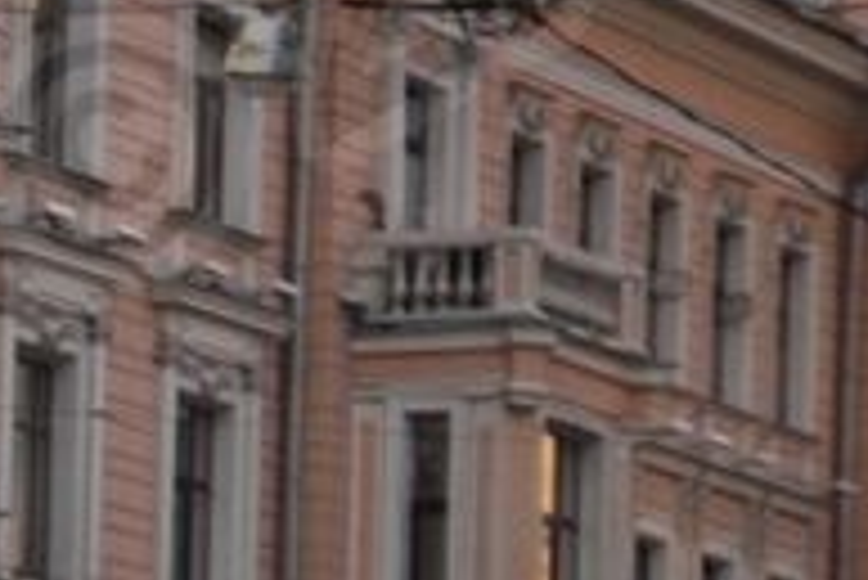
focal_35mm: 357
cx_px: -1574
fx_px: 8614
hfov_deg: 5.5
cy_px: 1129
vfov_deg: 3.8
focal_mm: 36
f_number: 2.8
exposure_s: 1/320
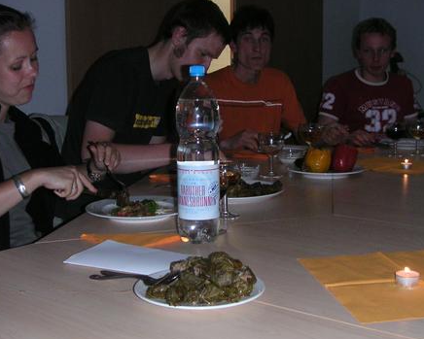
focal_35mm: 53
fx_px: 665
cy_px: 166
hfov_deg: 35.4
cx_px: 211
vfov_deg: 28.6
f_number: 2.8
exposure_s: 1/45
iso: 160
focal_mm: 5.7
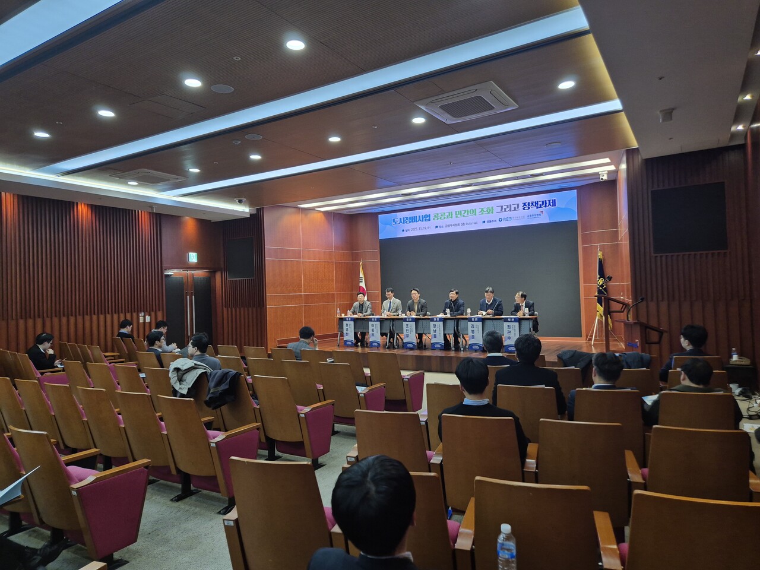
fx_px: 505
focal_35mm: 23
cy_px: 285
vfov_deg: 58.9
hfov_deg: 73.9
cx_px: 380
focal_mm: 5.4
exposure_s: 1/120
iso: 250
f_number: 1.8
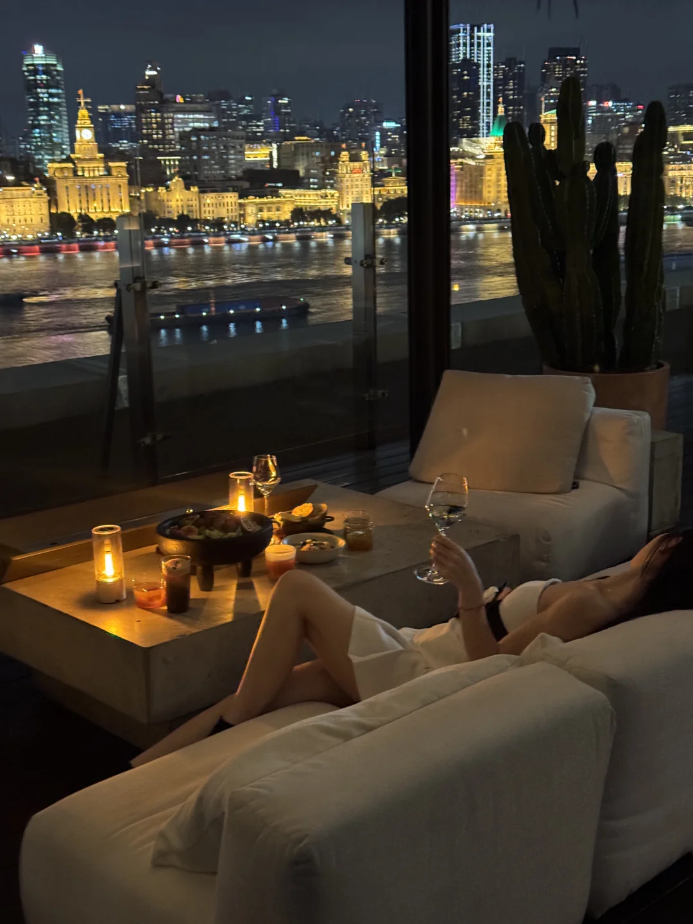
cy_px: 462
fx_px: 1281
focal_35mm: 48
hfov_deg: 30.3
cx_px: 346
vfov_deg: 39.7
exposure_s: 1/21
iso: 800
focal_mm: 6.76
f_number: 1.78
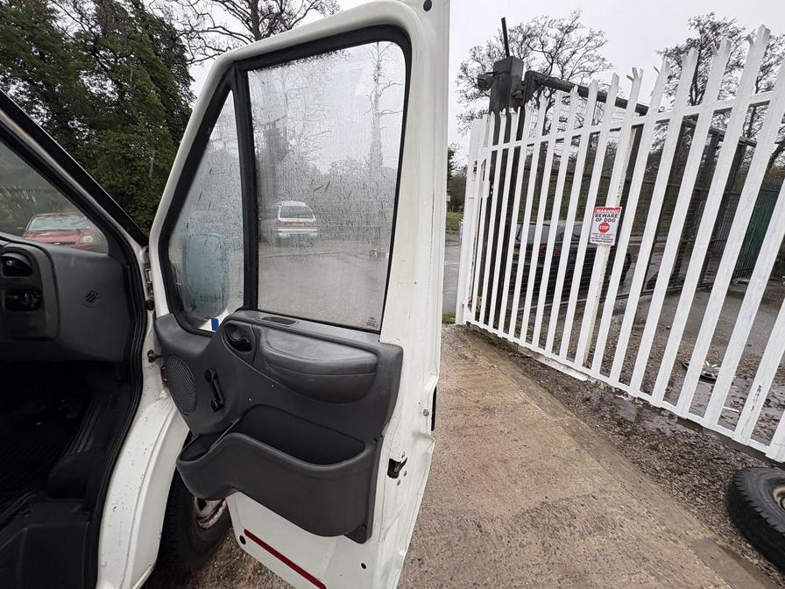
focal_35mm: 14
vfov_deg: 85.7
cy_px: 294
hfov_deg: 102.1
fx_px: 317
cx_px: 392
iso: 40
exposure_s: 1/117
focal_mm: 2.22
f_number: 2.2
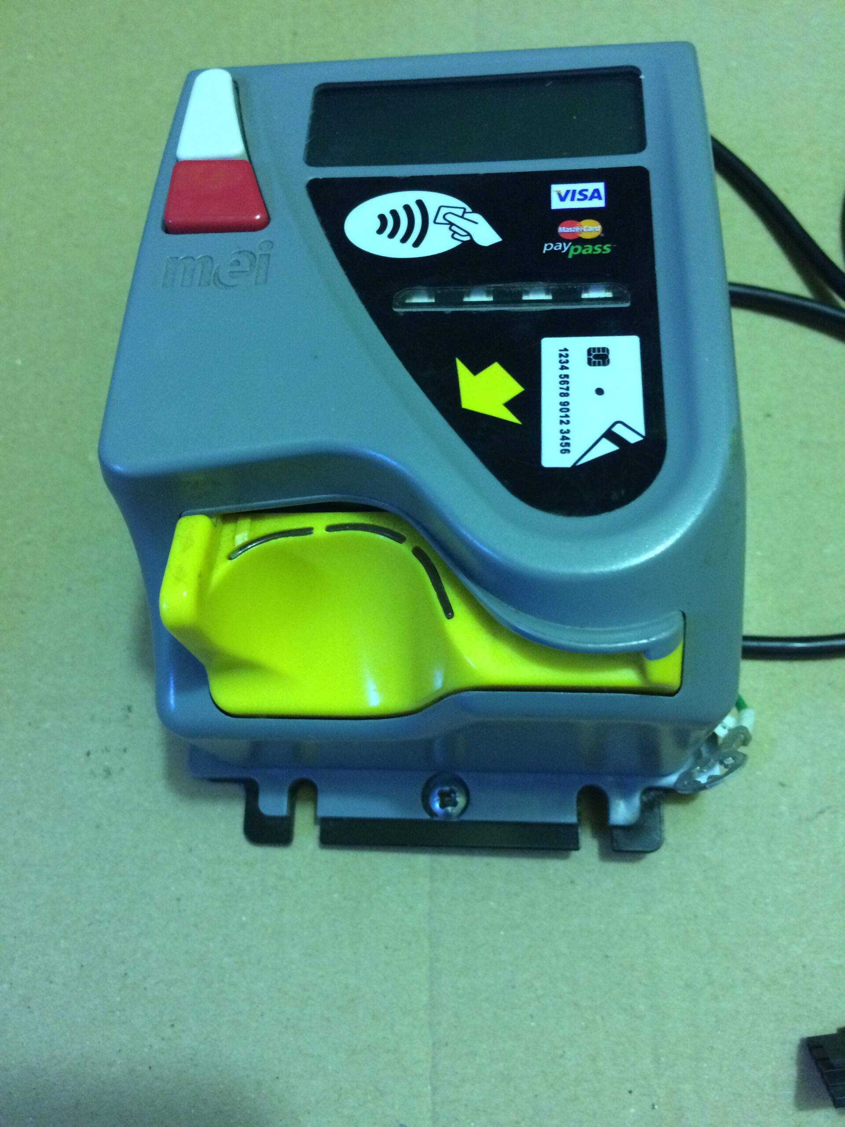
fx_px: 944
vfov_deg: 61.7
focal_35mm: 29
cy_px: 564
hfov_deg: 48.2
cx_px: 422
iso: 320
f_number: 2.2
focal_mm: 4.15
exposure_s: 1/33
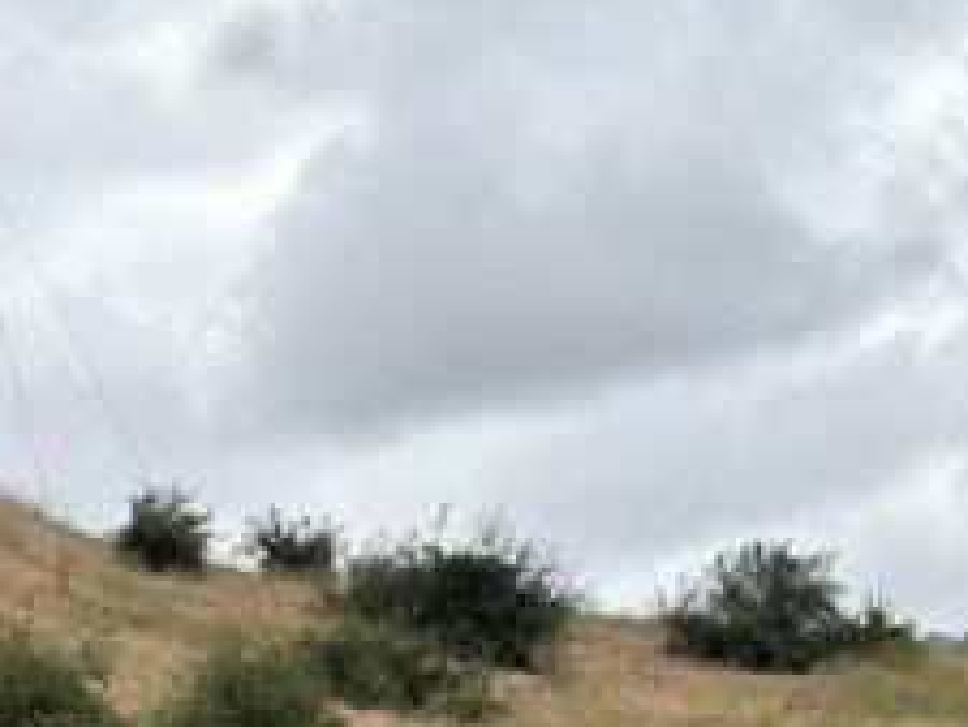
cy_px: 916
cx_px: 138
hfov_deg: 13.2
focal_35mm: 148
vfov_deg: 9.9
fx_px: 4141
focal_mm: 5.96
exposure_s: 1/1667
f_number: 1.6
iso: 32
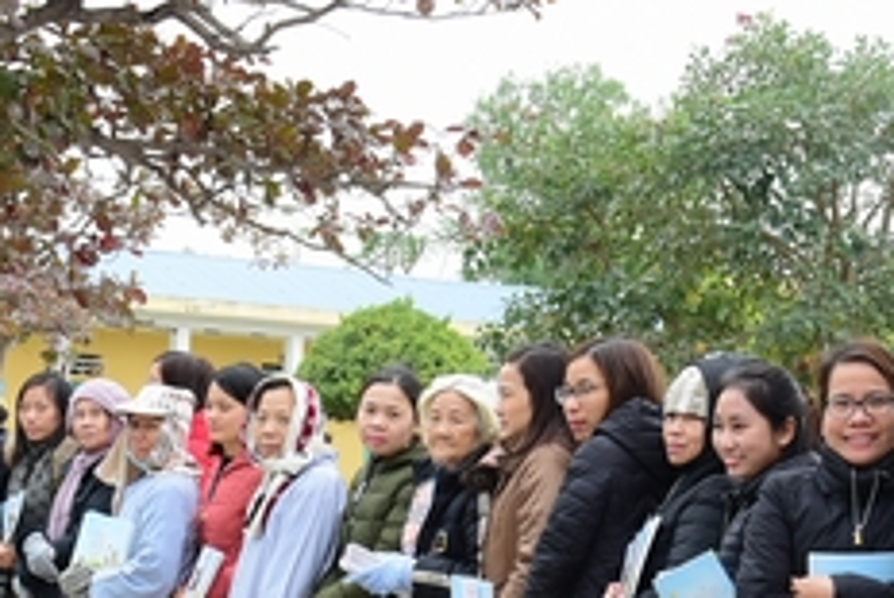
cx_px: 428
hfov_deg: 23.4
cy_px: 556
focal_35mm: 87
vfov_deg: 15.5
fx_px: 2162
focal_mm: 31
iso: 320
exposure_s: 1/100
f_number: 6.3
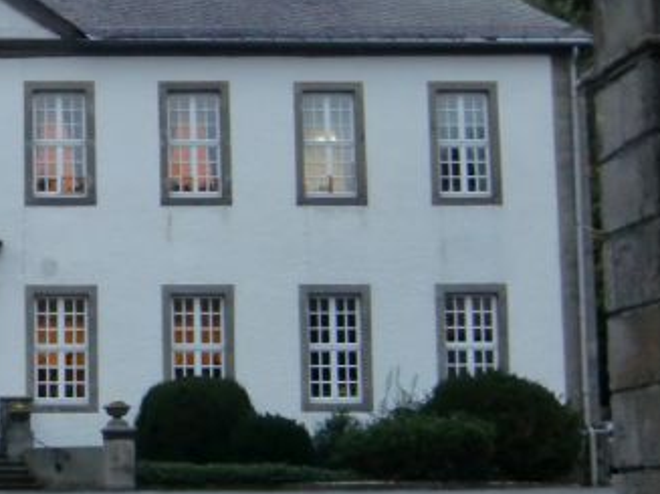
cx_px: -117
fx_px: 2192
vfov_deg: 12.9
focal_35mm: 115
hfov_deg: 16.5
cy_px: 169
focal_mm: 8.4
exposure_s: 1/20
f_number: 4
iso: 400
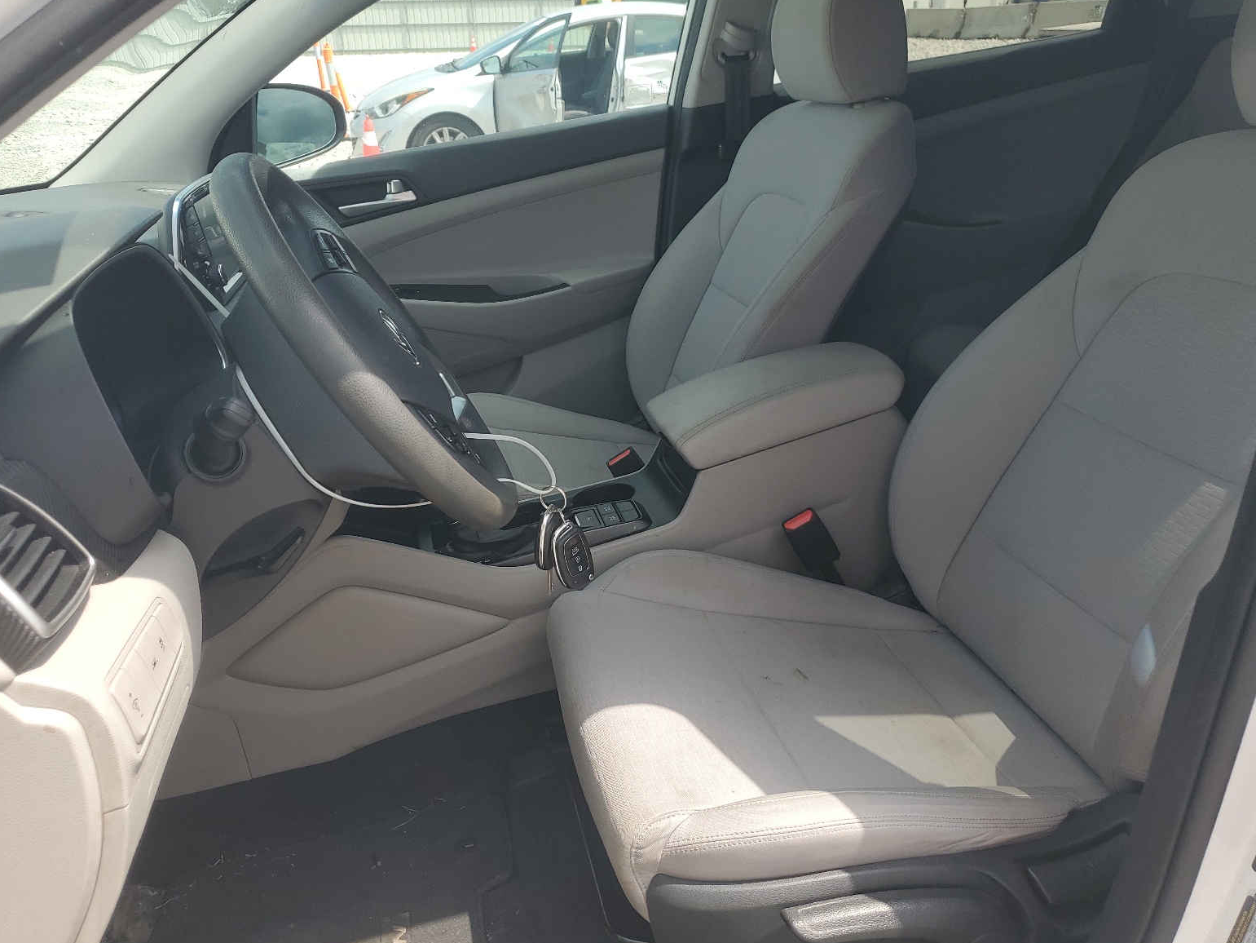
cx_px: 610
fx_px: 980
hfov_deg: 65.3
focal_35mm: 27
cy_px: 466
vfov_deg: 51.4
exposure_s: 1/1250
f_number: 1.5
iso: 50
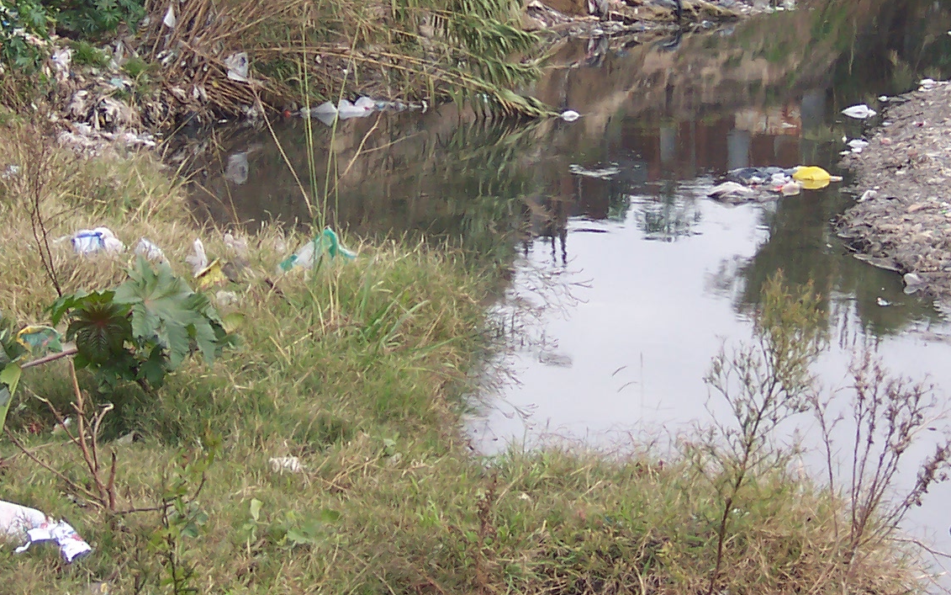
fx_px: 4095
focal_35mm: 158
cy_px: 20
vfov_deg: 8.3
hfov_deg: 13.2
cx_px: 541
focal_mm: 12.8
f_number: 4
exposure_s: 1/125
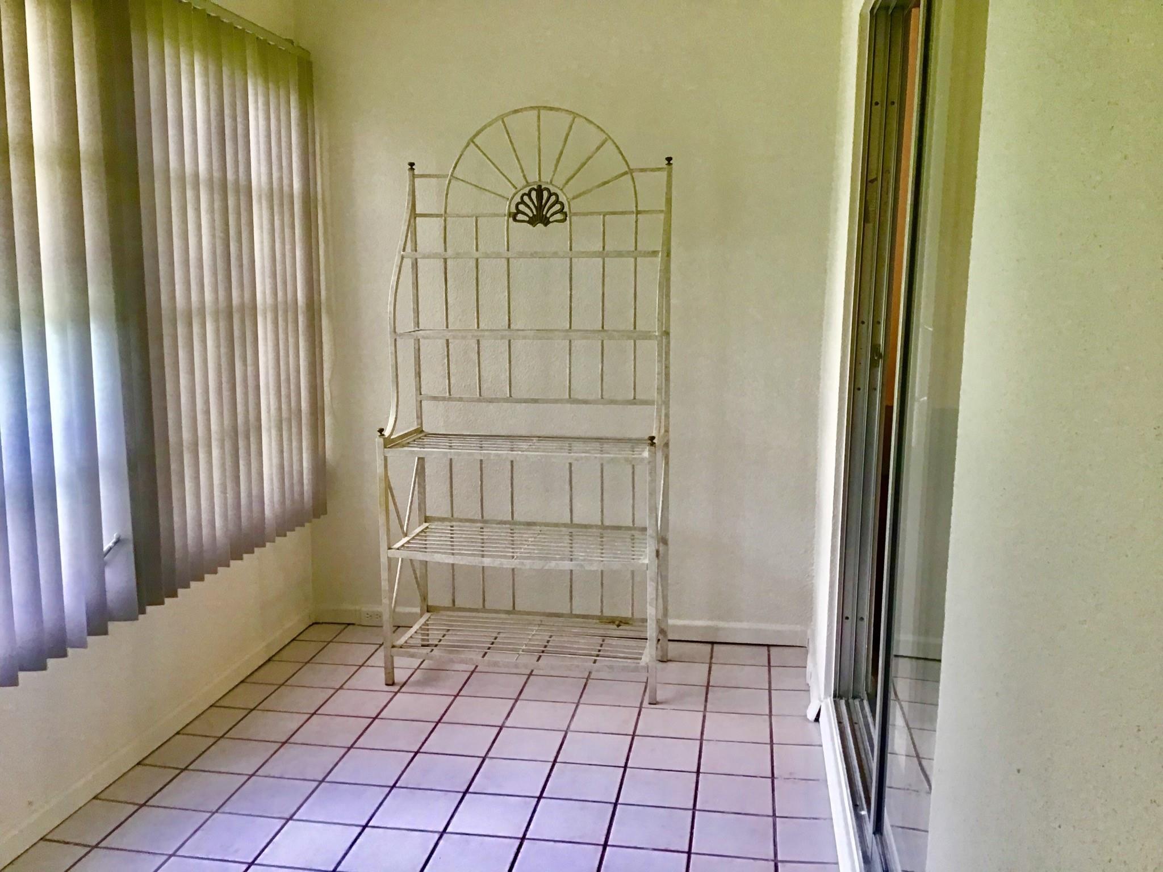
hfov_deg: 58.4
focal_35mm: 31
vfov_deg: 45.4
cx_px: 582
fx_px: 1042
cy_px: 436
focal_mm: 3.3
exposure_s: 1/30
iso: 40
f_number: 2.4
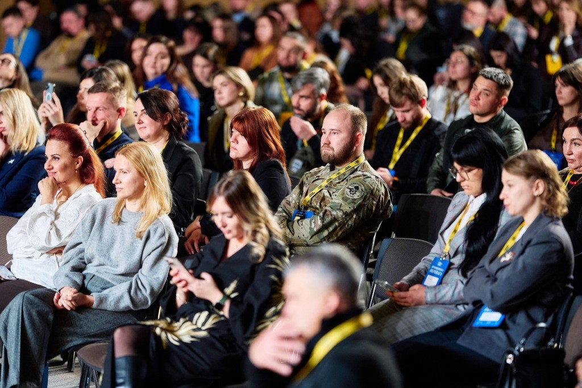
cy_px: 194
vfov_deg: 10.2
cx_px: 291
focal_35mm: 135
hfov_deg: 15.2
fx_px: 2183
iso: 1250
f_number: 1.8
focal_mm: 135
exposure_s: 1/100
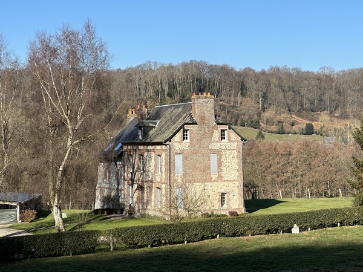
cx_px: 182
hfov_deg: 25.3
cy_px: 136
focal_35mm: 77
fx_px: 807
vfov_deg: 19.1
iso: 32
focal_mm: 9
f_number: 2.8
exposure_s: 1/694
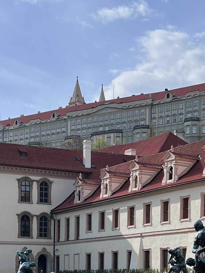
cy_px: 284
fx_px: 687
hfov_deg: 16.8
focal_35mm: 87
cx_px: 33
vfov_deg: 21.6
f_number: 1.5
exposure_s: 1/5587
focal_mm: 5.7
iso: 50
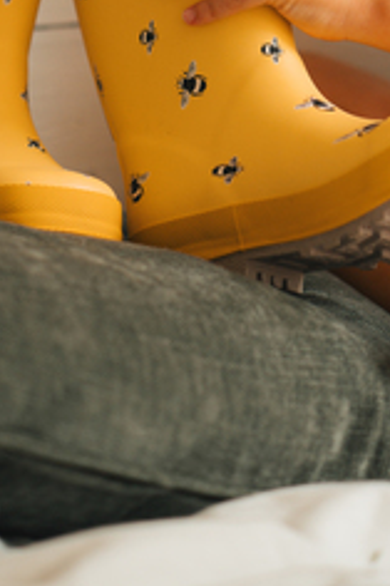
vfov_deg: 8.7
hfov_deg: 5.9
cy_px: -201
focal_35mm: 234
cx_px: 220
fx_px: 3808
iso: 640
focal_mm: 85
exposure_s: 1/200
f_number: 2.5
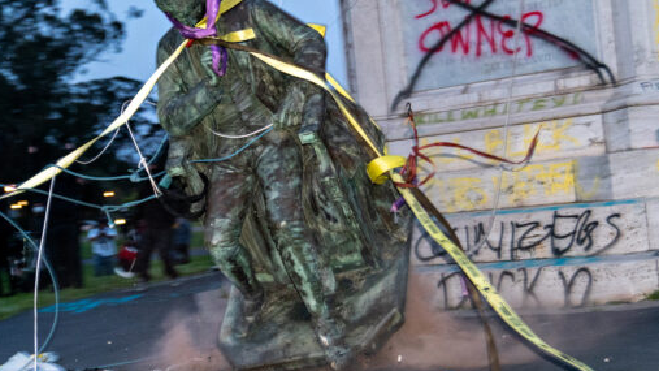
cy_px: 177
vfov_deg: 22.2
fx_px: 943
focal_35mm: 54
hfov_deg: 38.3
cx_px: 408
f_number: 2.8
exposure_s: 1/125
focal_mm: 34
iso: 4000
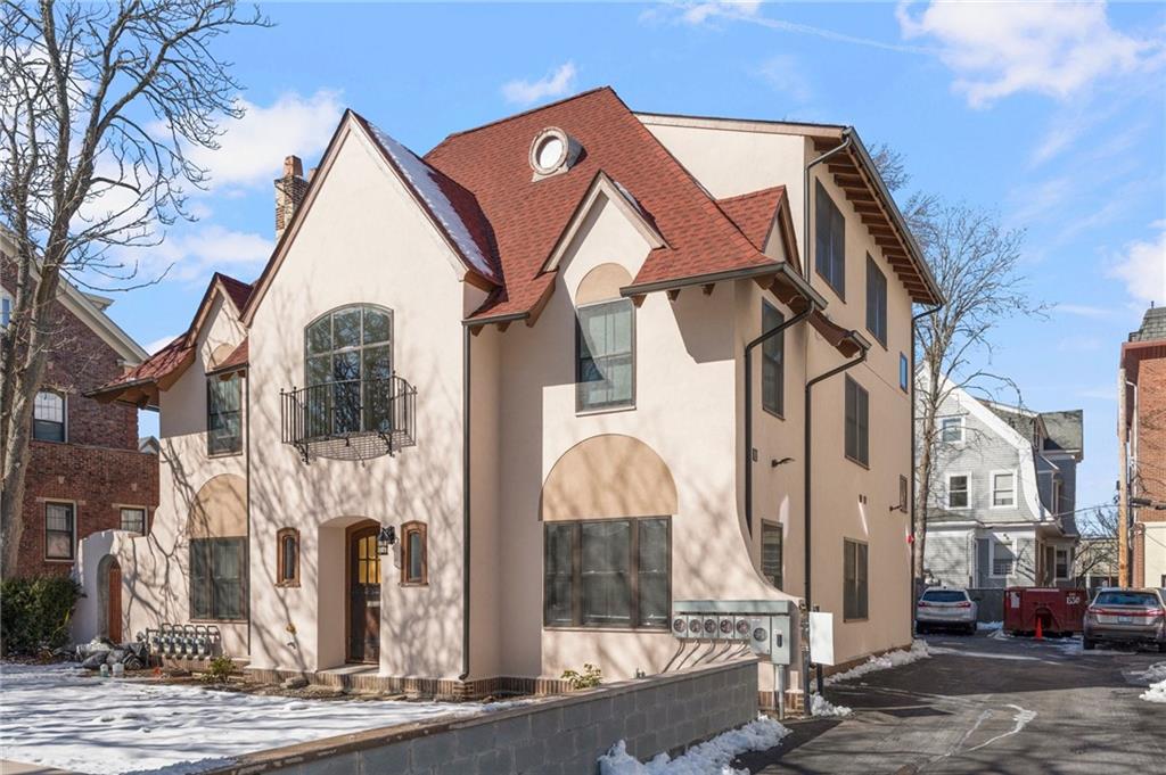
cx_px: 583
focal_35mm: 26
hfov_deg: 69.4
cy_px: 388
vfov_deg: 49.5
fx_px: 841
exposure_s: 1/1600
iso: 640
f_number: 9
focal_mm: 26
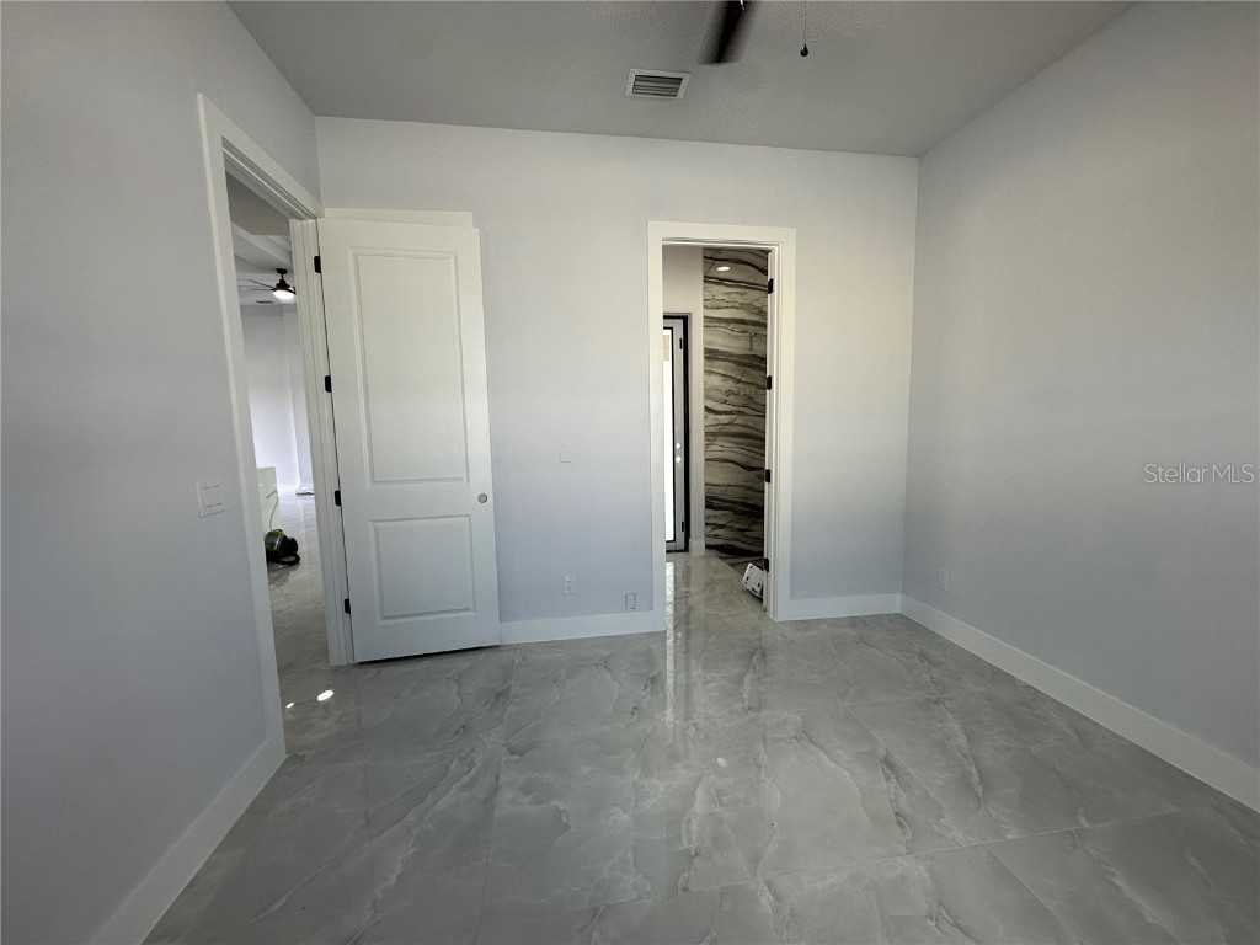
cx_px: 630
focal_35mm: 14
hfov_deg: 102.1
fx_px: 510
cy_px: 472
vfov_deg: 85.7
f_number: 2.2
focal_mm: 2.22
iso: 100
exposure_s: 1/120
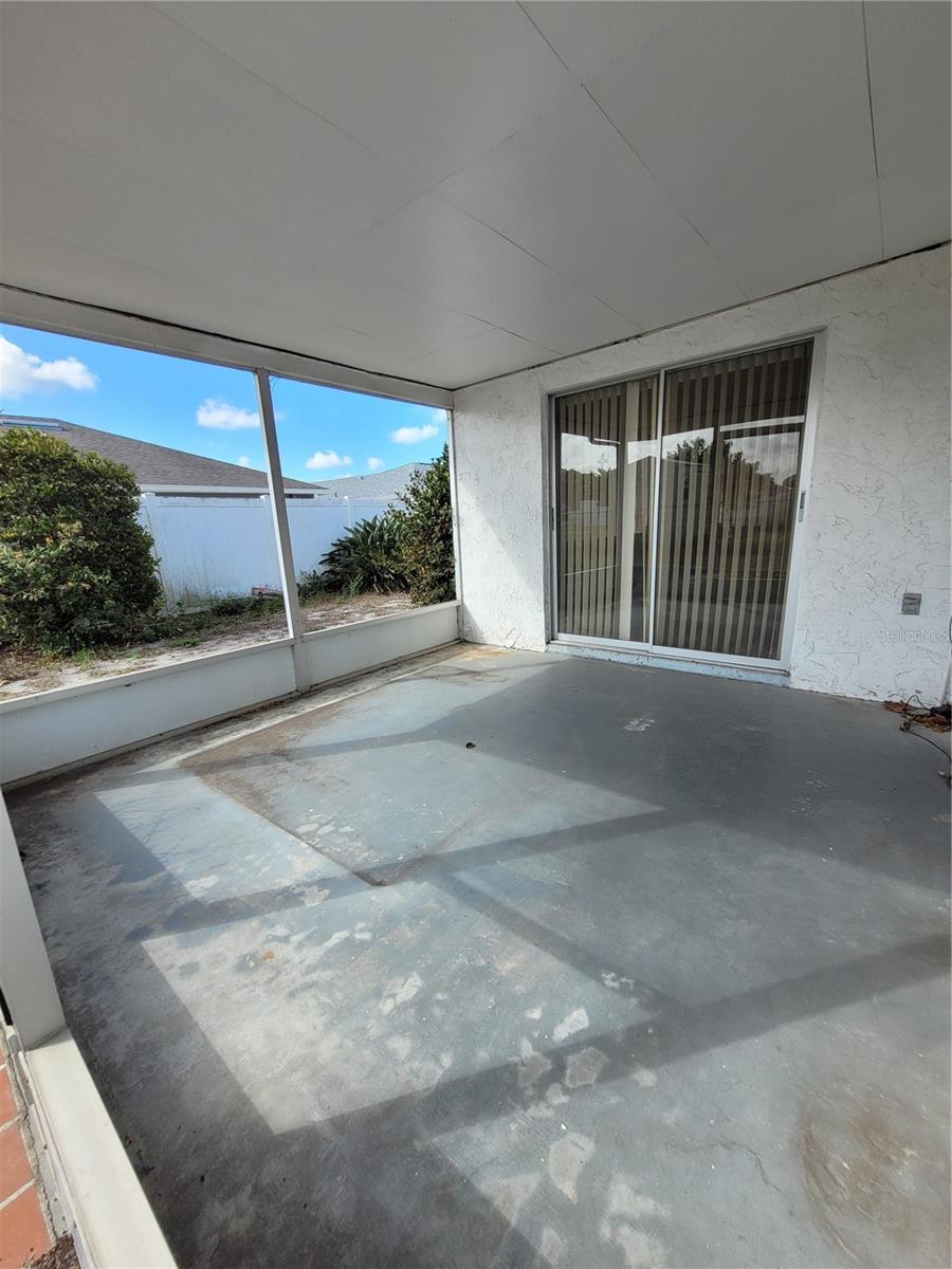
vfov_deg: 106.2
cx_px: 476
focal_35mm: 13
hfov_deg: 89.9
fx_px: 477
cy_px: 634
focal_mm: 1.74
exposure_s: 1/572
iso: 40
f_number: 2.2
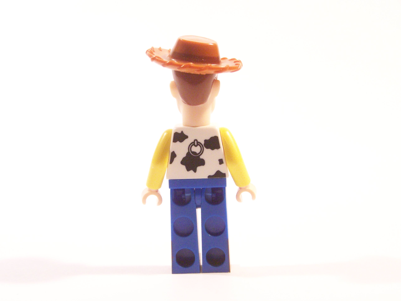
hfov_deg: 26.0
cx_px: 200
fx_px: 869
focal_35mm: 75
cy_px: 150
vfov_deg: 19.6
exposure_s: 1/30
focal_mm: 12.4
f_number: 3.2
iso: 400
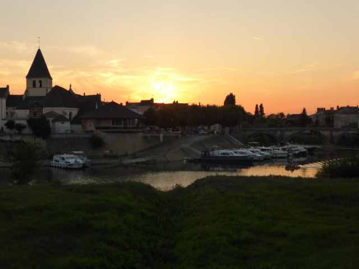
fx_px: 560
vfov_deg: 27.0
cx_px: 180
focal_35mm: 54
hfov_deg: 35.5
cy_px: 134
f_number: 4.6
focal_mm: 9.7
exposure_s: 1/250
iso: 160
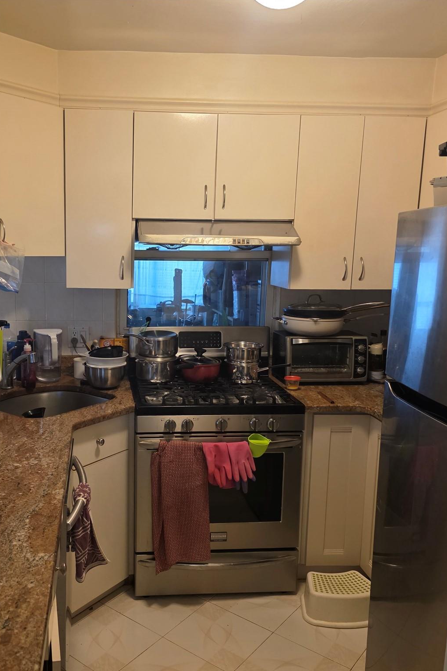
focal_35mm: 32
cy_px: 335
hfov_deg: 40.4
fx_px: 596
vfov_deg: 58.7
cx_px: 134
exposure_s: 1/120
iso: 500
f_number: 1.7
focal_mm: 6.3
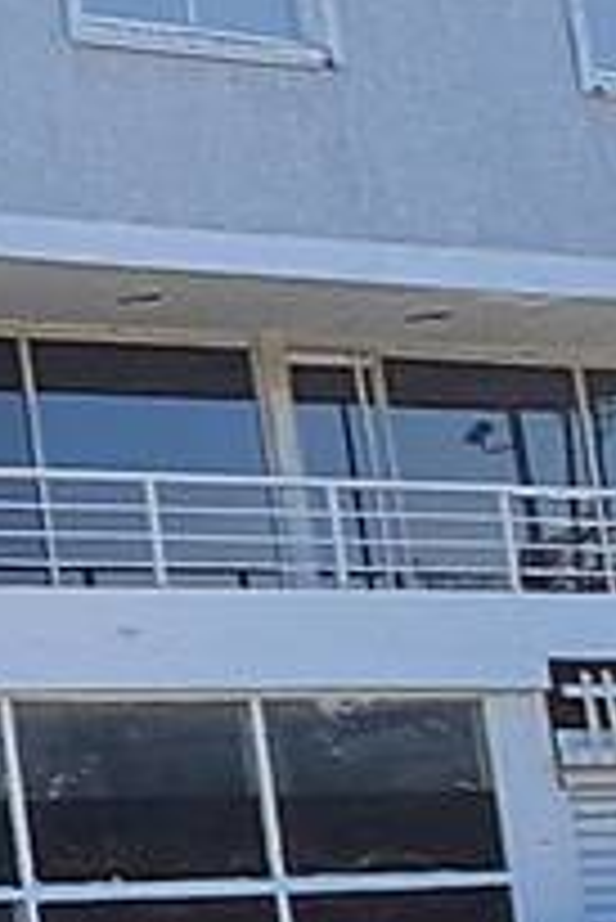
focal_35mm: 117
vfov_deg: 17.4
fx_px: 2998
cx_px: -1682
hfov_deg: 8.2
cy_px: 648
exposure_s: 1/1727
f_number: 2.2
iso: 40
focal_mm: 1.64
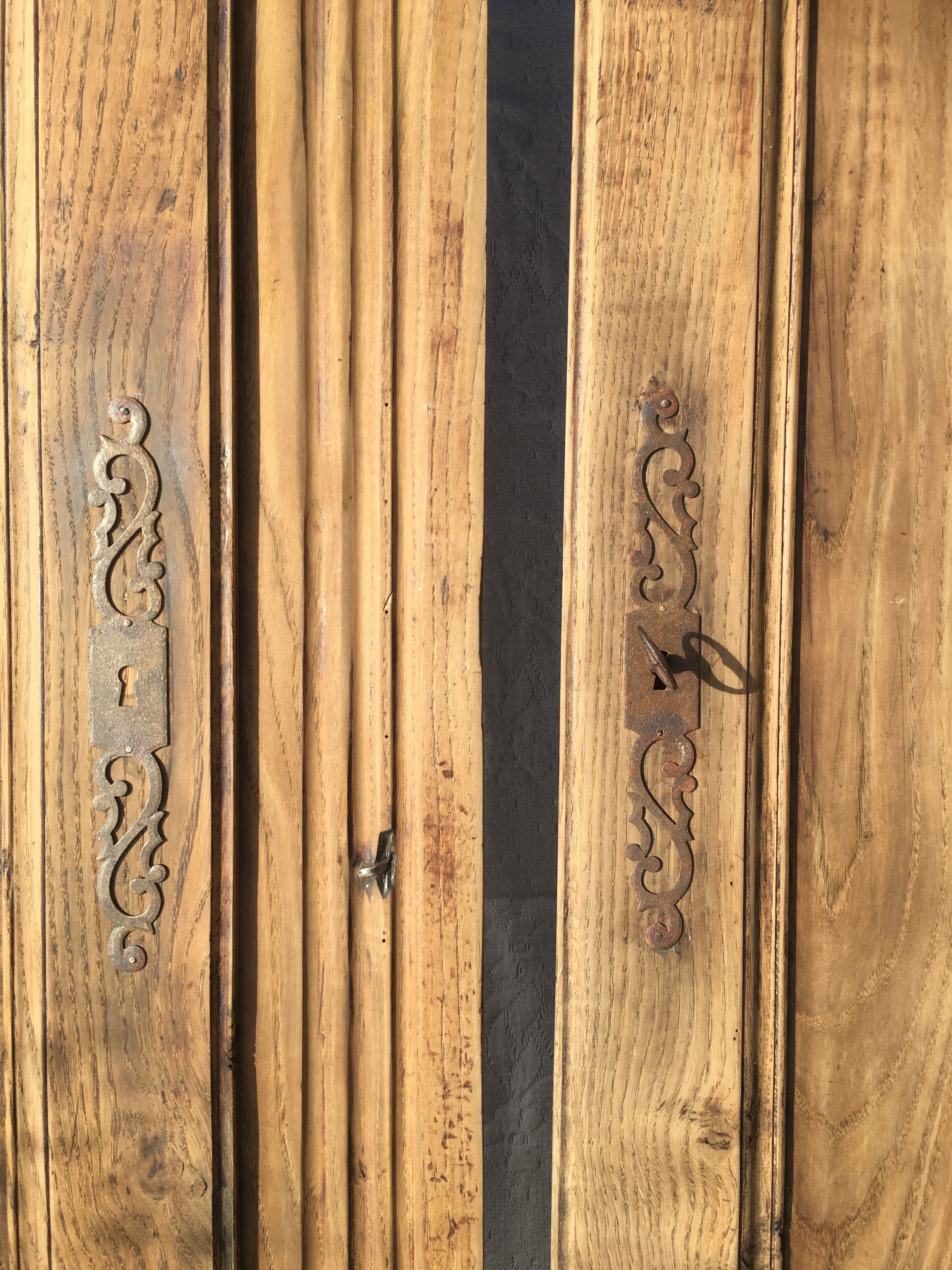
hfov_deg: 48.2
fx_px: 1063
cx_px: 476
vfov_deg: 61.7
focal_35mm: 29
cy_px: 635
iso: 25
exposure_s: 1/516
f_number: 2.2
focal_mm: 4.15
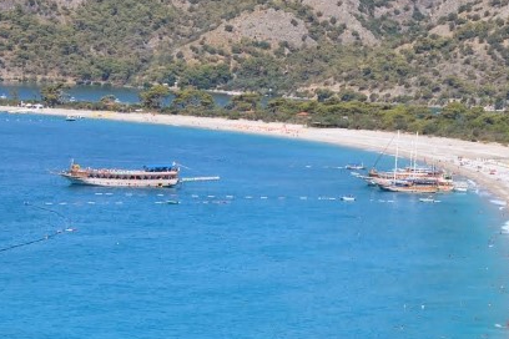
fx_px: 2389
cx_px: 505
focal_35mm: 169
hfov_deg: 12.0
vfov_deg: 8.1
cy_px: 254
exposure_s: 1/250
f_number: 8
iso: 100
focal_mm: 40
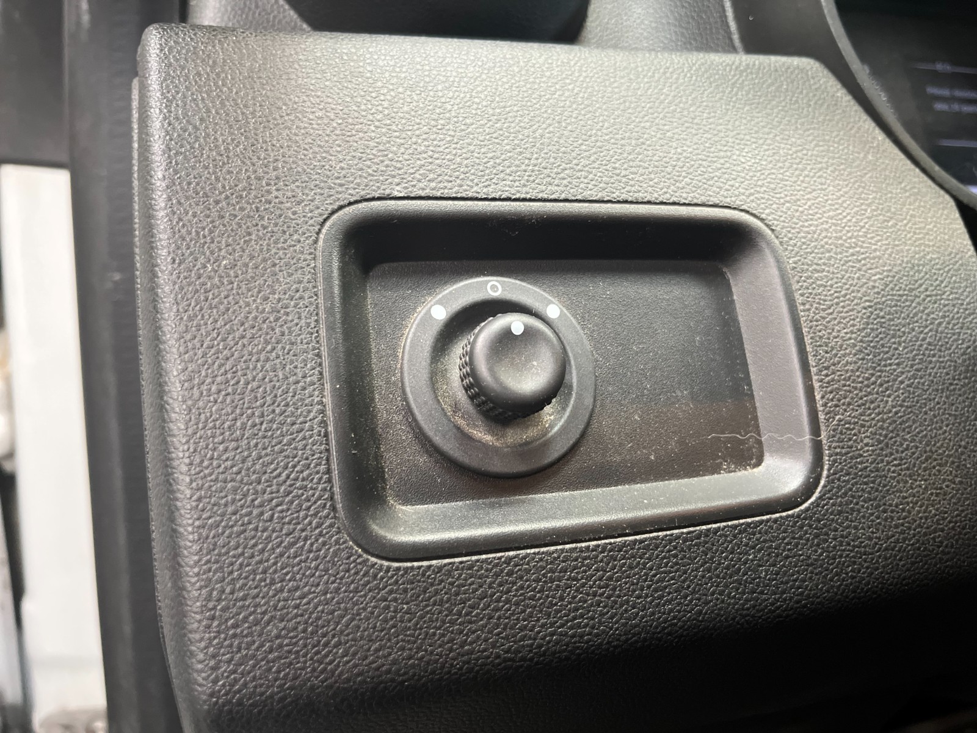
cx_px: 488
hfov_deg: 67.3
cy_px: 366
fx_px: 734
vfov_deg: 53.1
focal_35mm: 26
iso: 500
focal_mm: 5.1
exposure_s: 1/50
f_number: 1.6
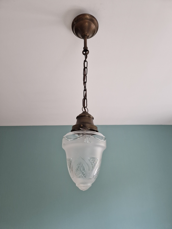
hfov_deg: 58.9
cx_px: 86
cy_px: 114
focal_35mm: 23
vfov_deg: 73.9
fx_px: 152
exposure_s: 1/100
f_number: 1.8
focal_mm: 5.4
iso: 64
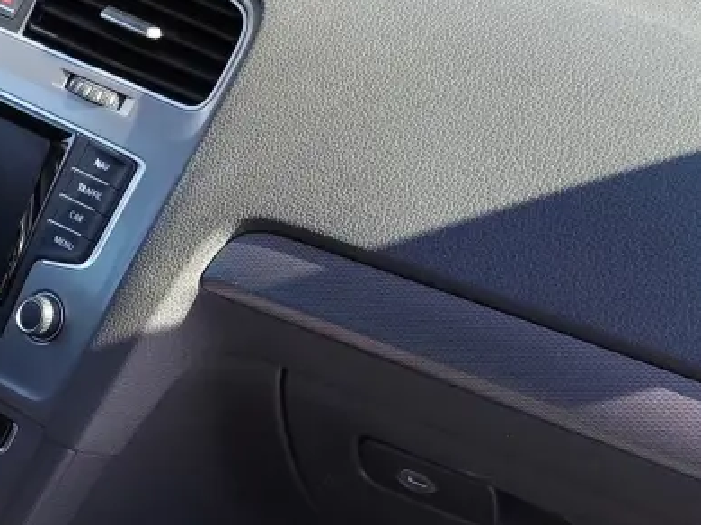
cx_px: -401
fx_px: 1720
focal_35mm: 85
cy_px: 698
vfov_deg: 16.3
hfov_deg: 19.5
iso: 50
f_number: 1.65
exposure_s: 1/138
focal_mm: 6.14
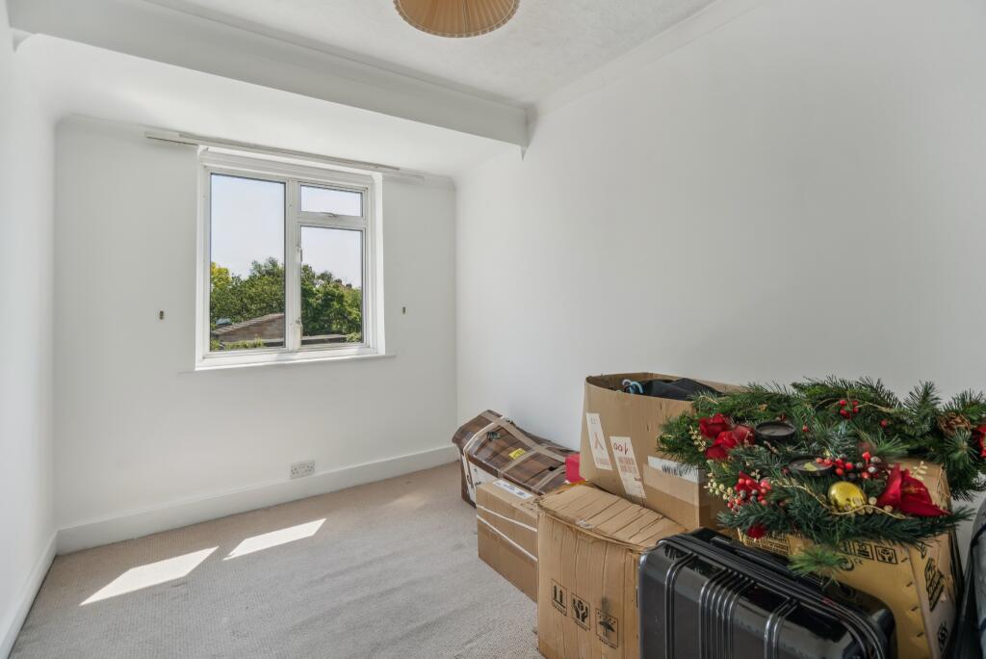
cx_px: 493
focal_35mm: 16
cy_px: 330
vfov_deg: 73.8
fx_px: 438
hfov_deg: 96.7
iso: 640
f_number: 5.6
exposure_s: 1/160
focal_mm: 16
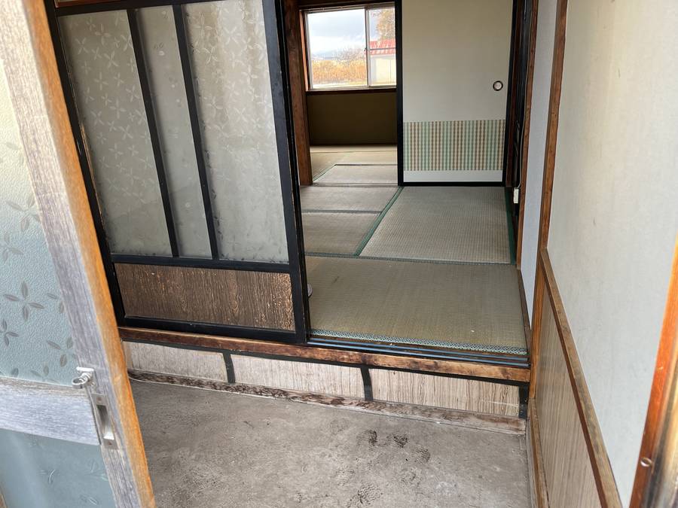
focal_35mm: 26
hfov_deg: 67.3
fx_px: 509
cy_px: 254
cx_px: 339
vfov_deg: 53.1
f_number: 1.6
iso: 80
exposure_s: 1/121
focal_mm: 5.1
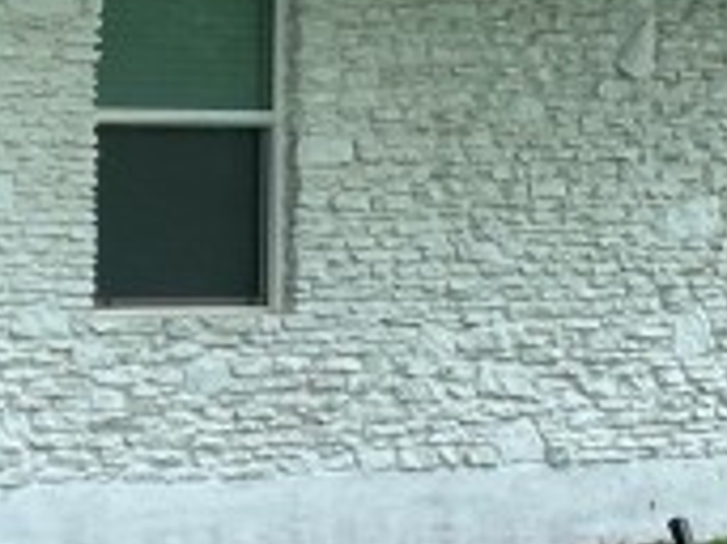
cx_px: -514
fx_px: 6044
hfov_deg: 6.7
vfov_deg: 5.1
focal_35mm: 288
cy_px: 684
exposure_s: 1/437
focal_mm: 6.86
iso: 64
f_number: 1.78
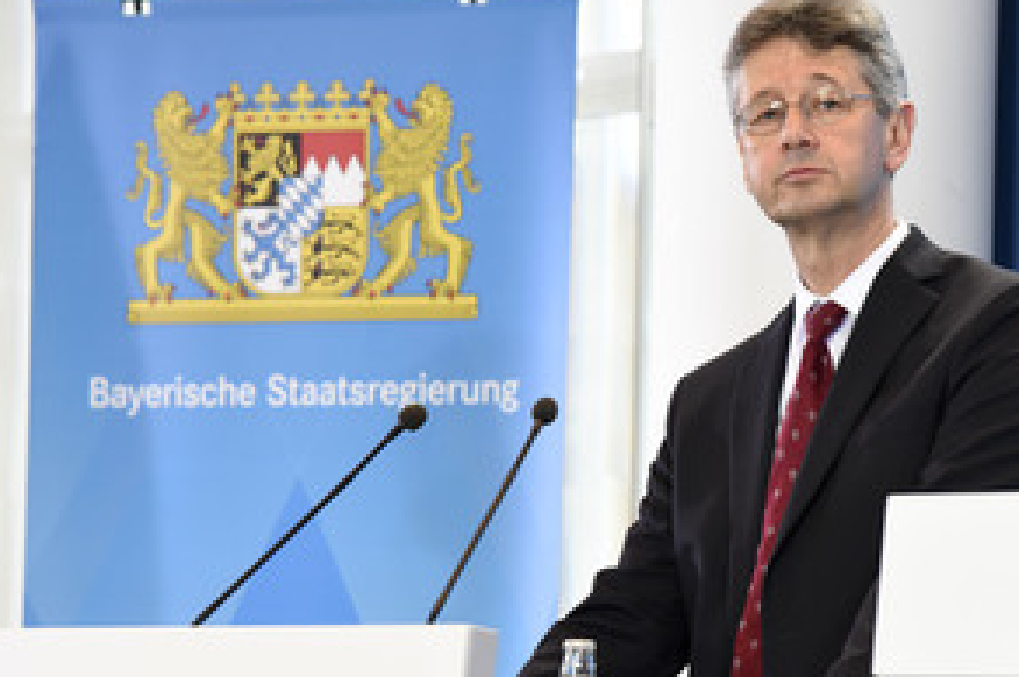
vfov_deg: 7.9
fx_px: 4891
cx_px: 763
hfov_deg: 11.9
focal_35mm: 173
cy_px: 475
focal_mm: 112
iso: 3200
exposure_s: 1/100
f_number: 6.3
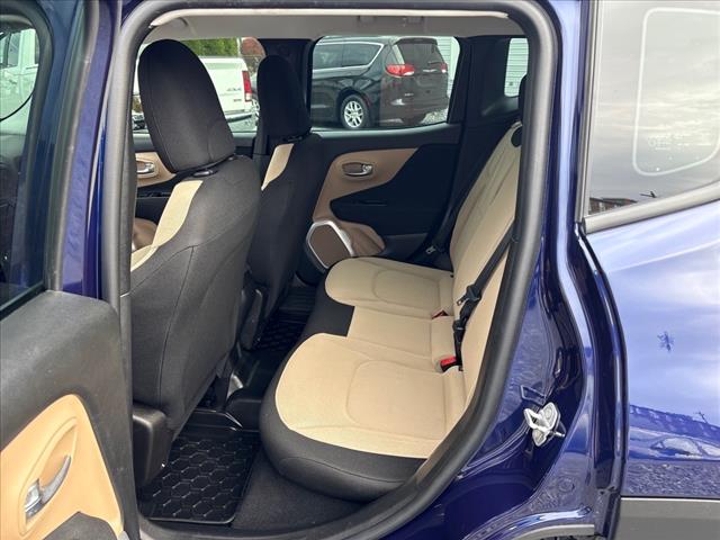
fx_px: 541
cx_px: 360
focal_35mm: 26
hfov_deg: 67.3
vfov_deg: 53.1
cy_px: 270
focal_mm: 5.96
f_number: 1.6
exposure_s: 1/183
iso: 64
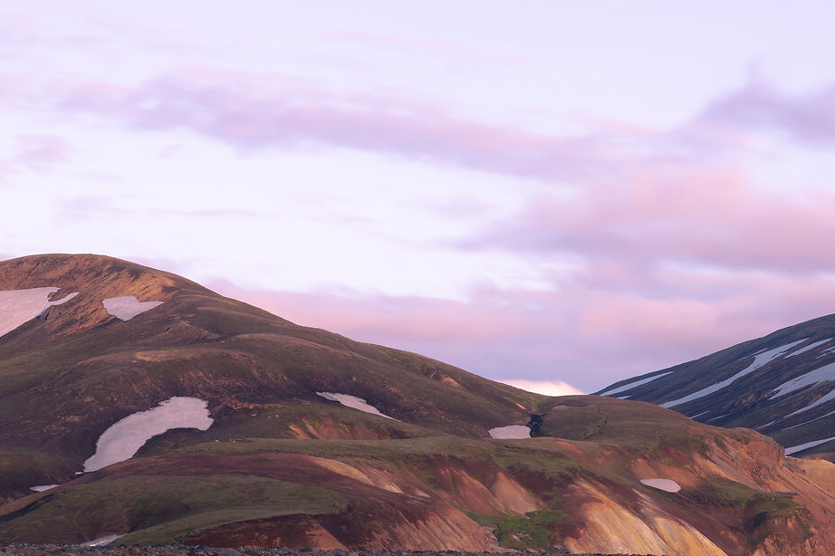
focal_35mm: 125
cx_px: 781
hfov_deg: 16.2
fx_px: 2898
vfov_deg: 10.9
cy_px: 483
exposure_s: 1/50
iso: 100
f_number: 13
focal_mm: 48
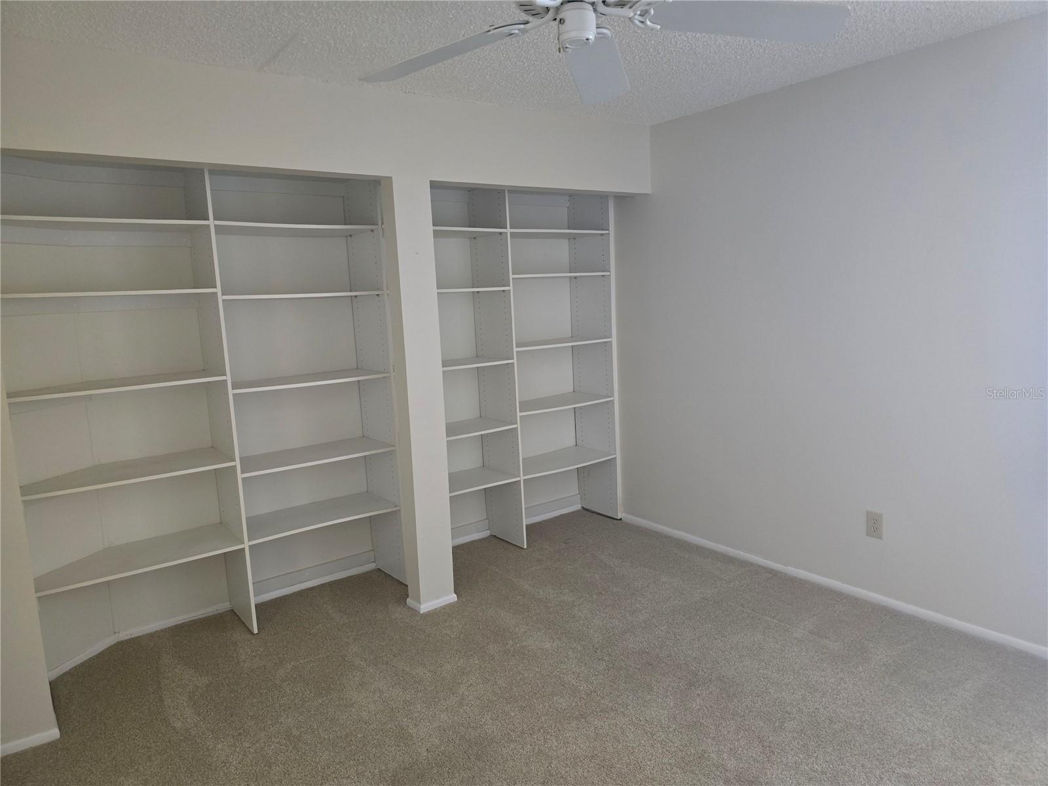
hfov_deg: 73.9
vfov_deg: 58.9
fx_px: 696
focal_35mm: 23
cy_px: 393
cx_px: 524
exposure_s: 1/60
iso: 800
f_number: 1.7
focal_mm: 6.3
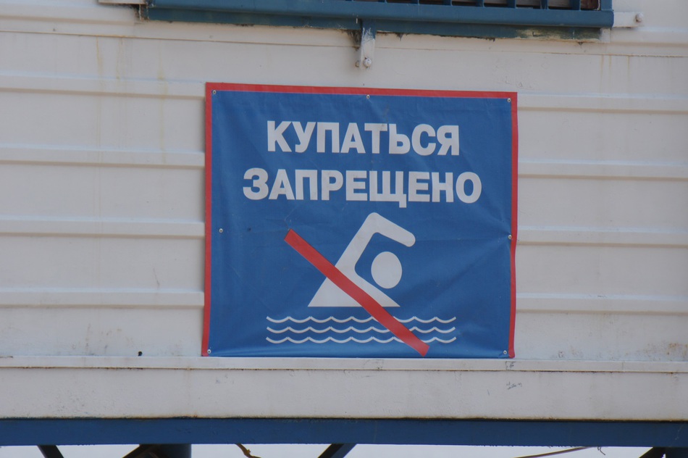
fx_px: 6016
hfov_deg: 6.5
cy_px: 229
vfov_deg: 4.4
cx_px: 344
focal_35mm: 315
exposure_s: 1/800
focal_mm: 210
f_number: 9
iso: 400
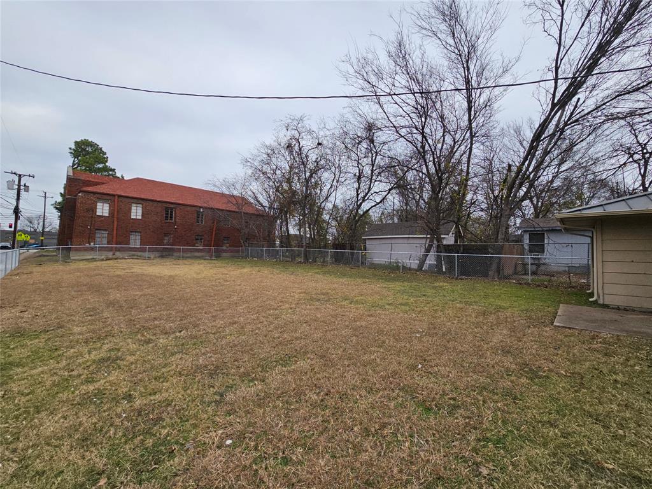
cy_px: 244
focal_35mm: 13
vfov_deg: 89.9
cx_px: 326
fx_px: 245
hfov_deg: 106.2
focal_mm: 2.2
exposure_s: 1/1297
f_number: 2.2
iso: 50
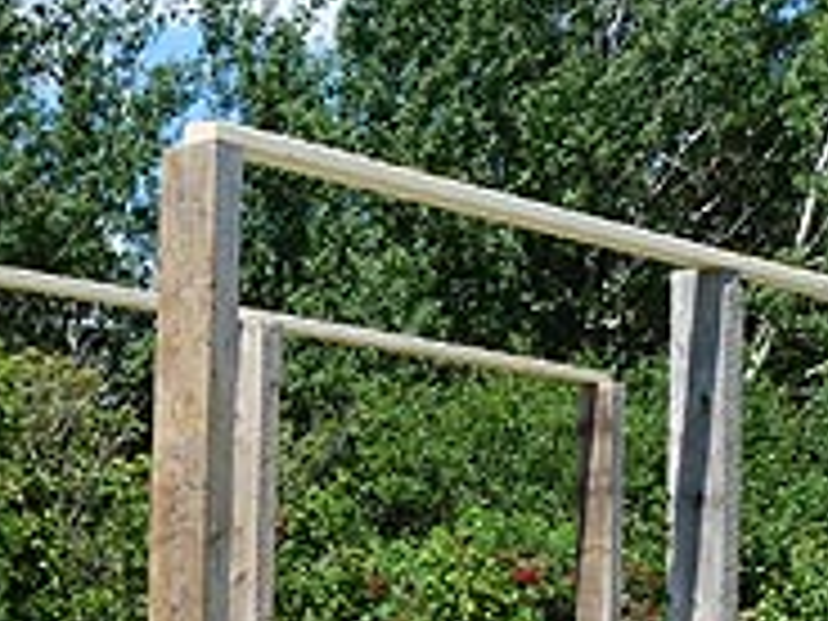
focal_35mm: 94
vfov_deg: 15.5
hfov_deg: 20.9
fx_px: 2248
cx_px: 432
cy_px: 562
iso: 100
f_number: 5.6
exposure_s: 1/250
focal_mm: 4.8
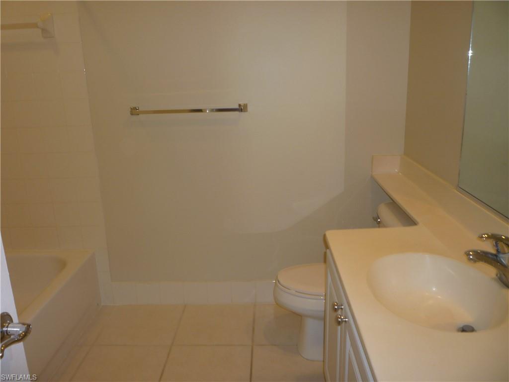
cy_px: 191
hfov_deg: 61.7
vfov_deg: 48.2
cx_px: 254
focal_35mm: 29
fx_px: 426
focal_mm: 5.2
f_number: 3.3
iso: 100
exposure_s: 1/30
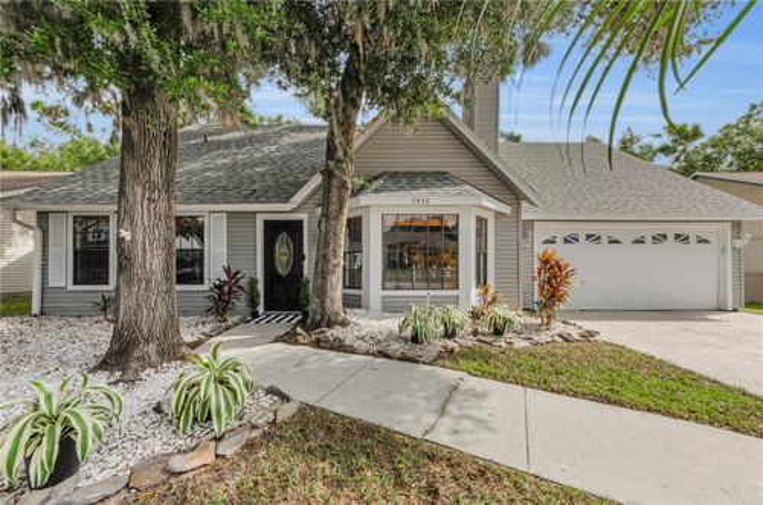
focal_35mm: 12
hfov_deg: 112.7
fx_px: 254
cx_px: 382
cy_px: 252
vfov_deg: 89.7
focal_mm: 8
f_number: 13
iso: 200
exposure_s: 1/200
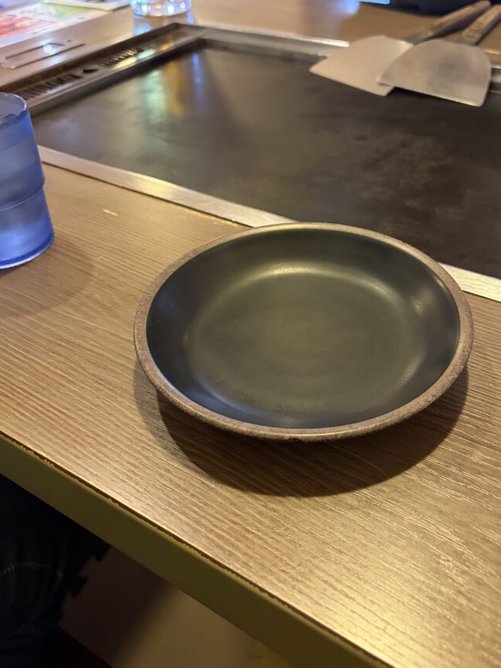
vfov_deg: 58.1
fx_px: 598
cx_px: 290
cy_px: 282
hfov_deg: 45.3
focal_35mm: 31
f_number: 1.6
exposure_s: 1/30
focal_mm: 5.96
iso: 640
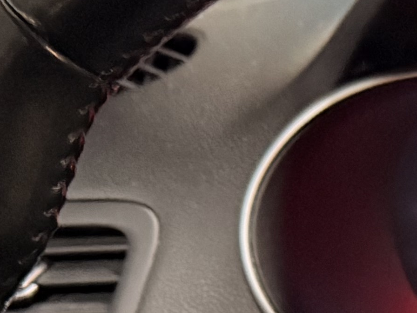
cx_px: 1058
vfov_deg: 9.4
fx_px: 1843
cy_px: 510
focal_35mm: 153
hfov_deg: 10.7
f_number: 1.78
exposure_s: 1/33
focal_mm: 6.76
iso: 800
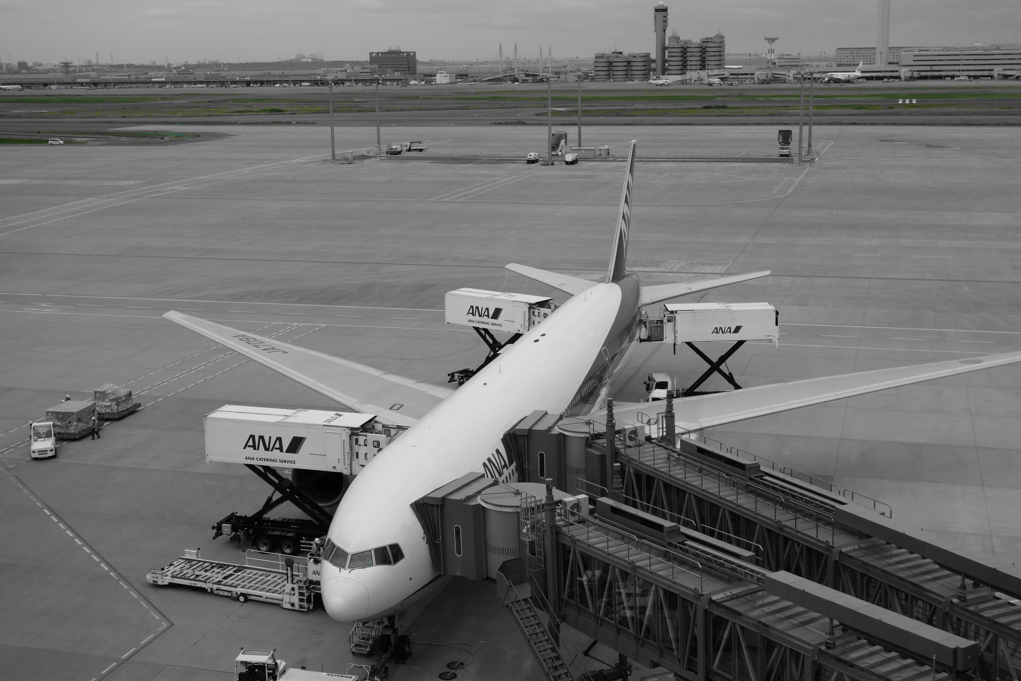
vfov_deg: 28.6
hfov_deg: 41.9
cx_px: 510
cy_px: 340
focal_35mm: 47
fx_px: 1333
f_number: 5.6
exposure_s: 1/1250
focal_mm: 17.6
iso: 200
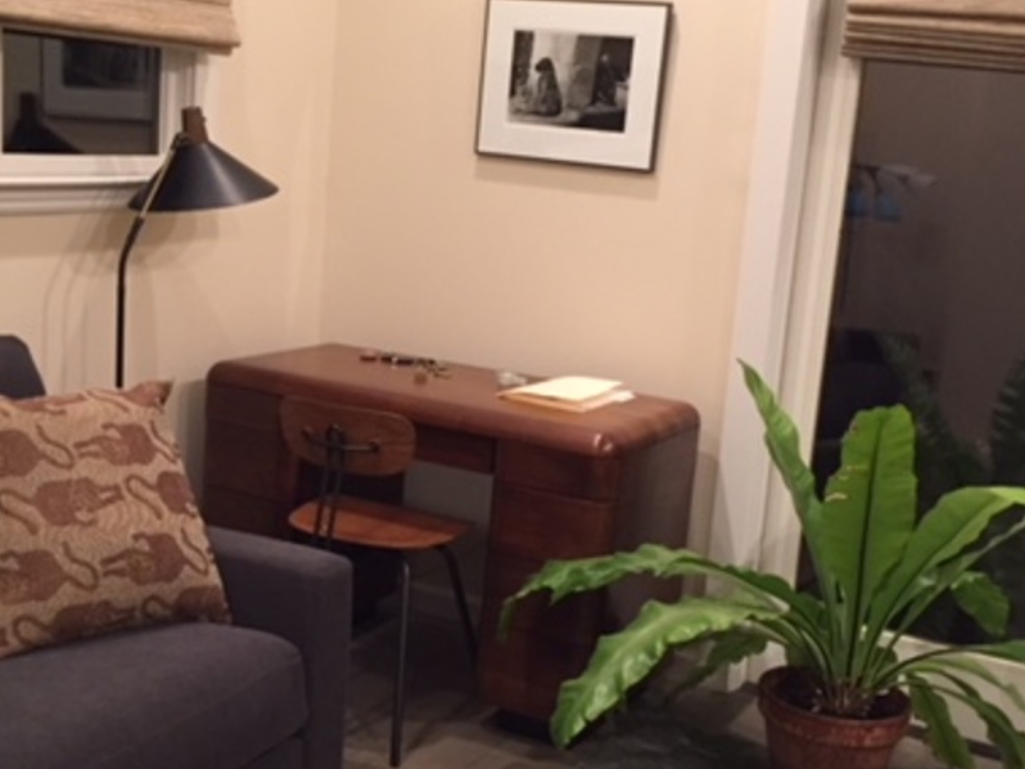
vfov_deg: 29.7
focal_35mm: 49
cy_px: 423
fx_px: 1451
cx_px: 425
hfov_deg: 38.8
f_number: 2.2
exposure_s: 1/30
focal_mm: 4.15
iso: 200
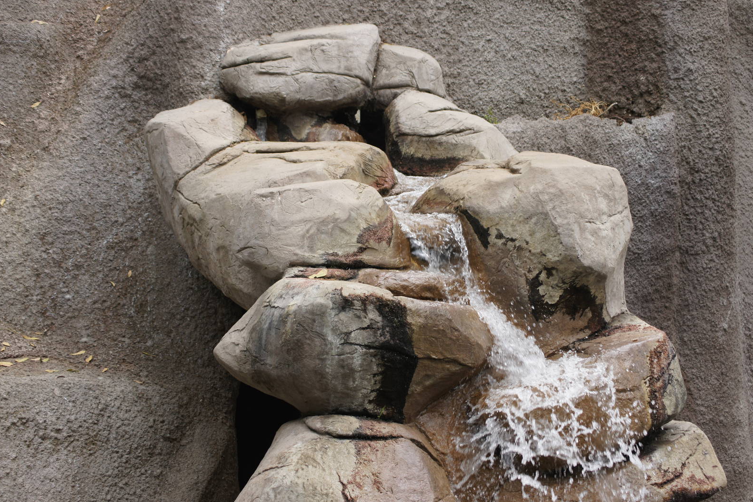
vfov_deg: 16.4
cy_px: 254
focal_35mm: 84
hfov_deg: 24.3
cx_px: 377
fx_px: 1747
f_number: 5
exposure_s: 1/320
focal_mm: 55
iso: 200
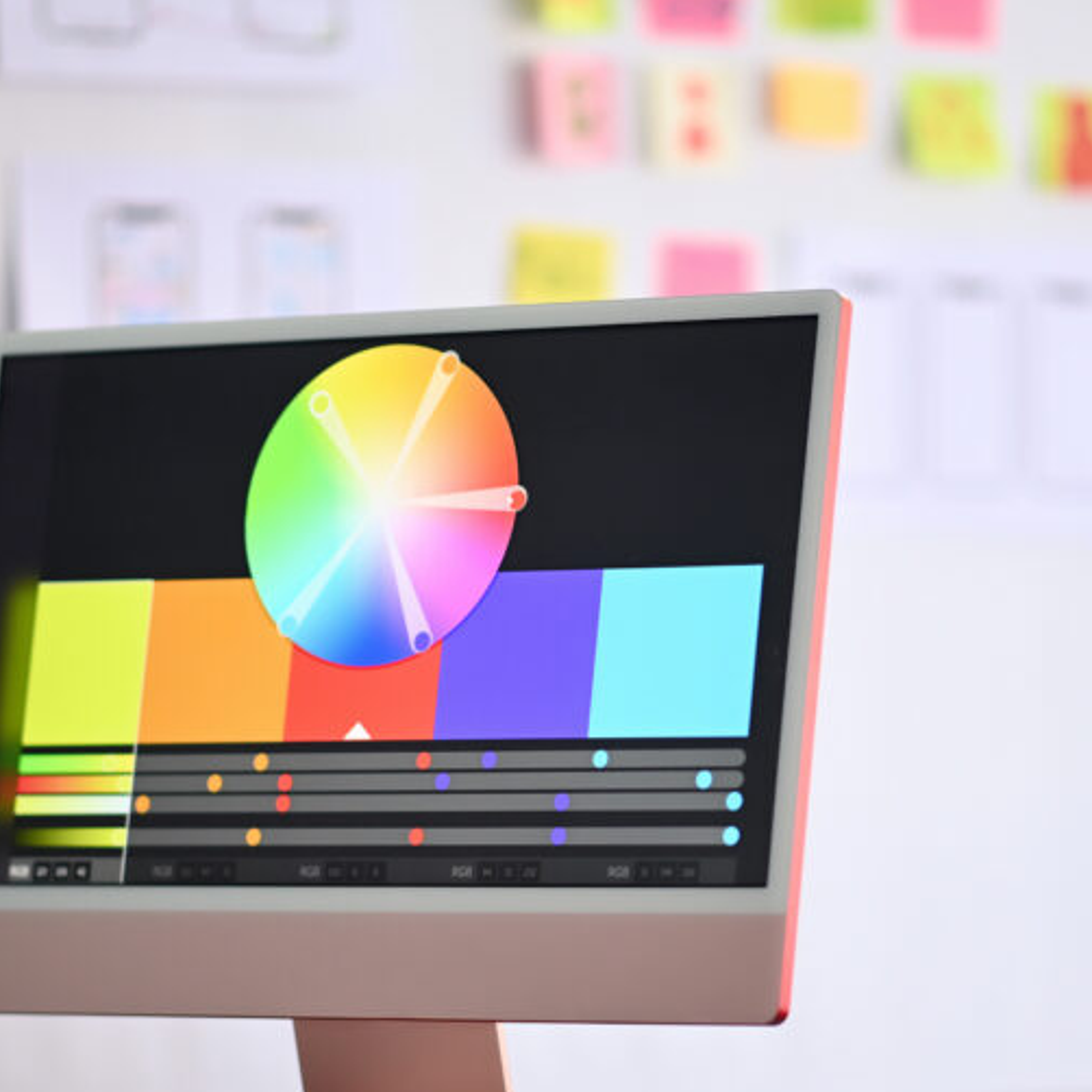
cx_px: 677
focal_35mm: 182
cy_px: 736
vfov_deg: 9.6
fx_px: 6496
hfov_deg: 9.6
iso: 400
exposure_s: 1/640
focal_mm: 105
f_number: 1.4
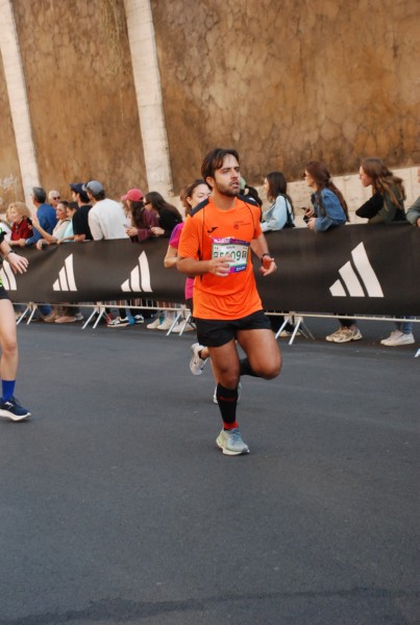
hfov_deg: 18.3
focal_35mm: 75
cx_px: 210
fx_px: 1306
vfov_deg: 26.9
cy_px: 312
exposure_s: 1/500
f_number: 5
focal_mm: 50
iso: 1000
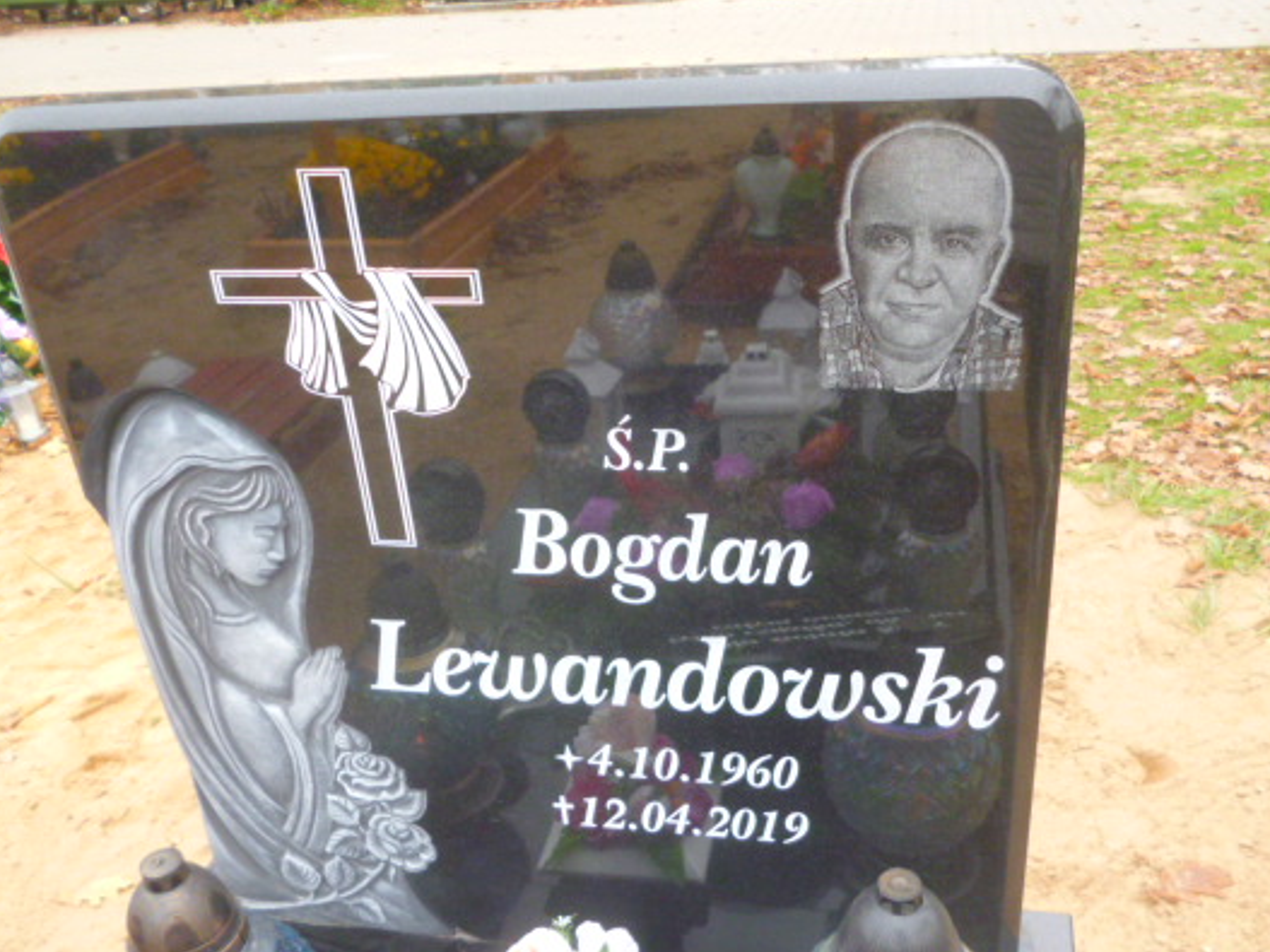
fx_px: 1247
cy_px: 530
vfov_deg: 41.7
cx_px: 699
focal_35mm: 34
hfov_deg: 53.9
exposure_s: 1/60
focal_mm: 5
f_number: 3.1
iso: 320
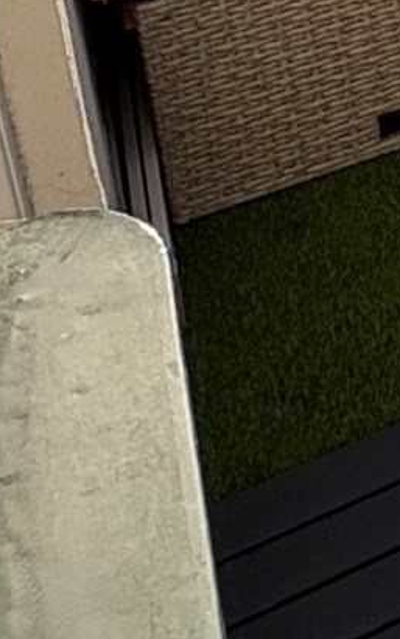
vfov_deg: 16.1
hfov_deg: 8.9
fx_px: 1813
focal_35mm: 104
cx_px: 1381
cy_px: -592
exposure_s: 1/1600
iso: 64
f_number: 2.2
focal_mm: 2.22
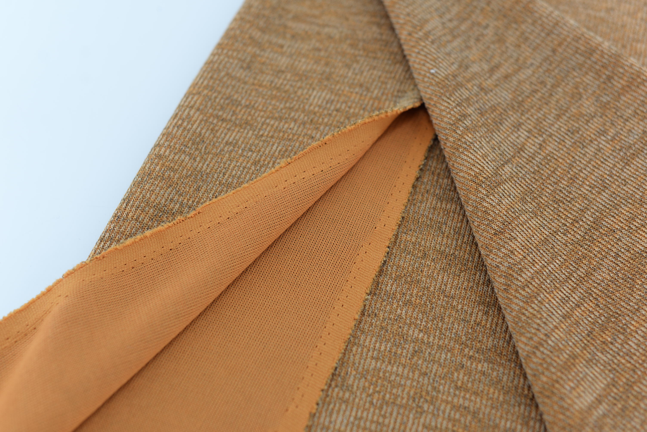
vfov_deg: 27.0
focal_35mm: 50
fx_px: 899
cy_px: 216
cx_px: 324
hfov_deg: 39.6
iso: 100
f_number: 3.5
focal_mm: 50
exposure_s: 1/100
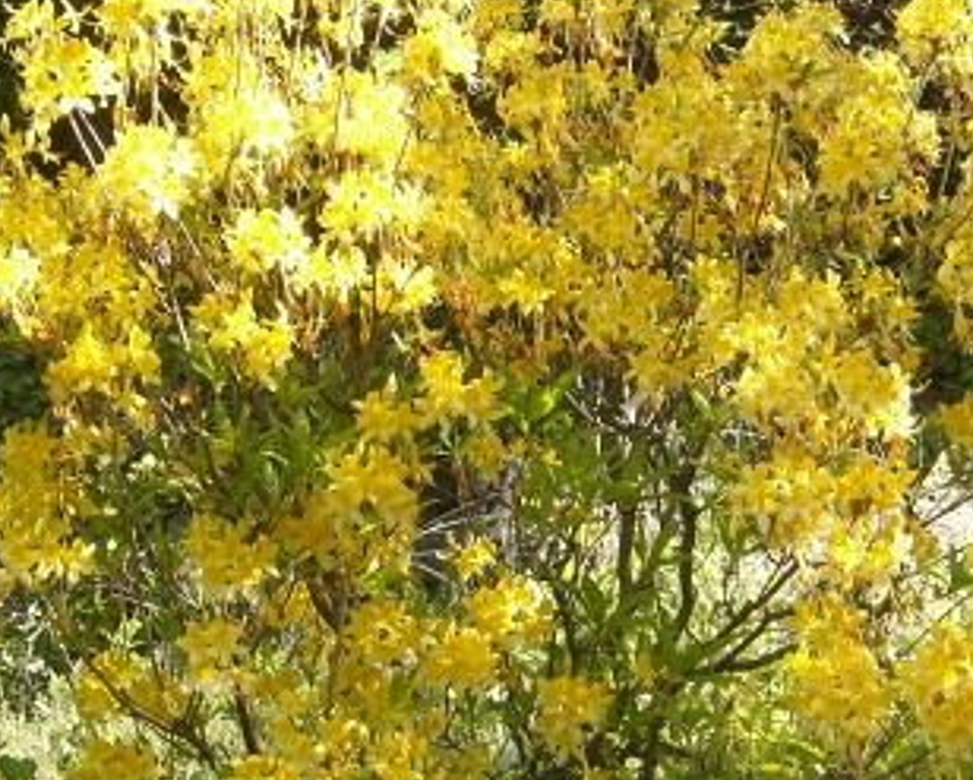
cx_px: 411
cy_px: 518
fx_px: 2219
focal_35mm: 77
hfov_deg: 24.7
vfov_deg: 19.9
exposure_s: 1/125
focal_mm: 7.9
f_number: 4
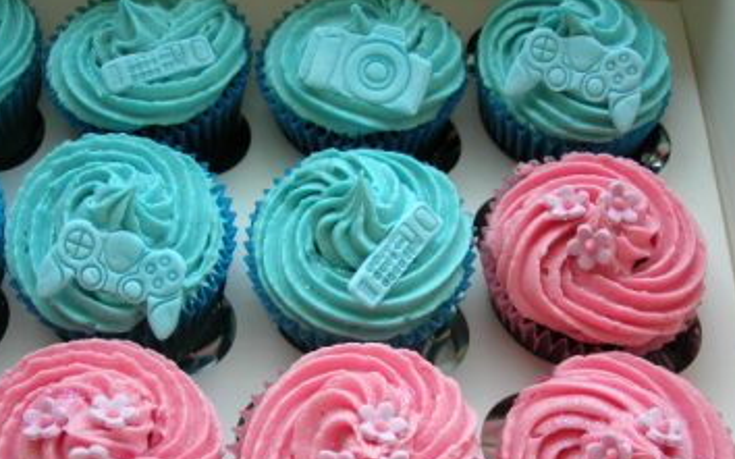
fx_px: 1021
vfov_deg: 25.2
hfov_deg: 39.5
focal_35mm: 51
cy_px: 305
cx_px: 334
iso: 64
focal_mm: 7.8
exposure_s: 1/71
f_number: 2.8
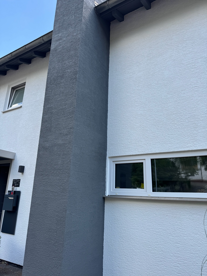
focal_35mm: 24
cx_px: 104
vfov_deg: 71.6
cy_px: 138
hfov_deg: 56.8
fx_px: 191
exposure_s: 1/700
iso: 80
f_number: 1.78
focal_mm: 6.76
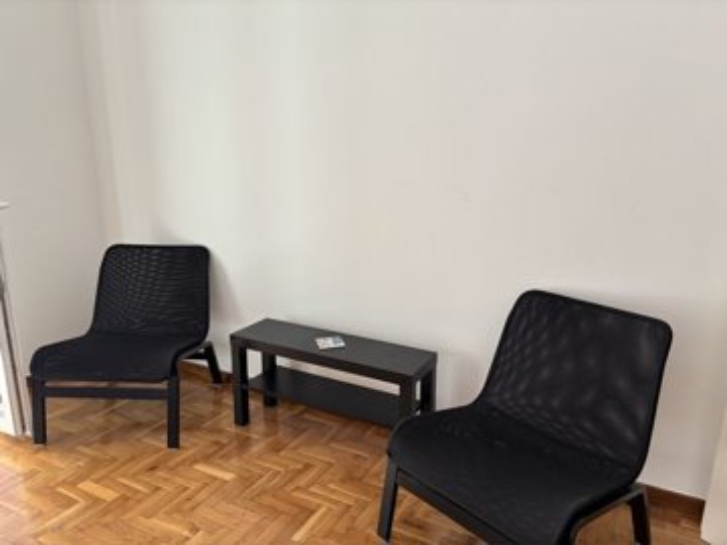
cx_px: 364
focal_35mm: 26
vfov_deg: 53.1
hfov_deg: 67.3
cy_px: 272
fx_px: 546
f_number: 1.6
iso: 100
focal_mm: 5.96
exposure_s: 1/121
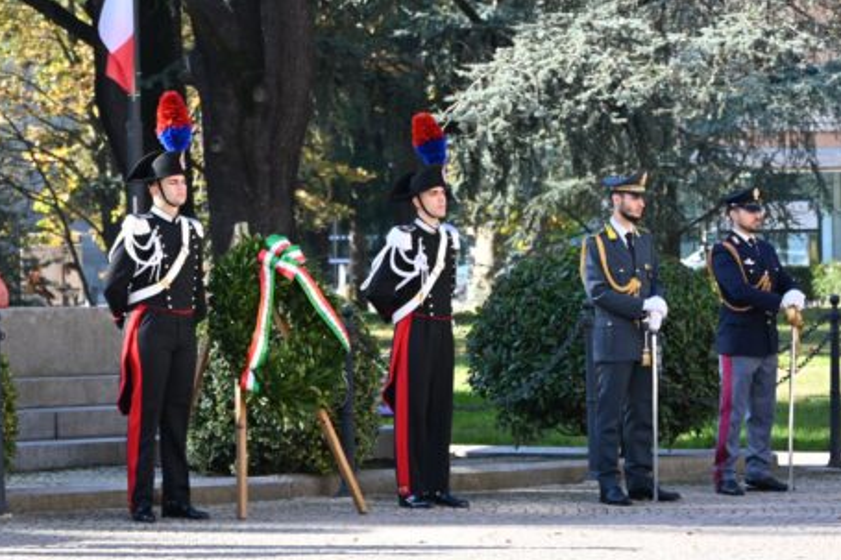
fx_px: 4876
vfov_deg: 6.6
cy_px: 121
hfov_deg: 9.8
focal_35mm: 209
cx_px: 268
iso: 200
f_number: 5.6
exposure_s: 1/160
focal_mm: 87
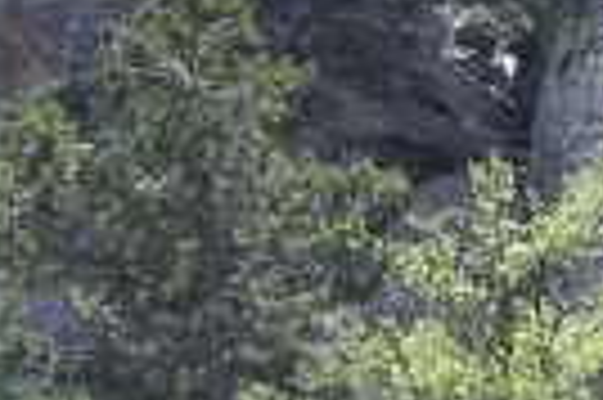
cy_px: 319
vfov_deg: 1.5
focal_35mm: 918
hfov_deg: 2.2
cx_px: 2110
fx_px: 15358
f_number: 10
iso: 280
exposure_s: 1/250
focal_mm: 80
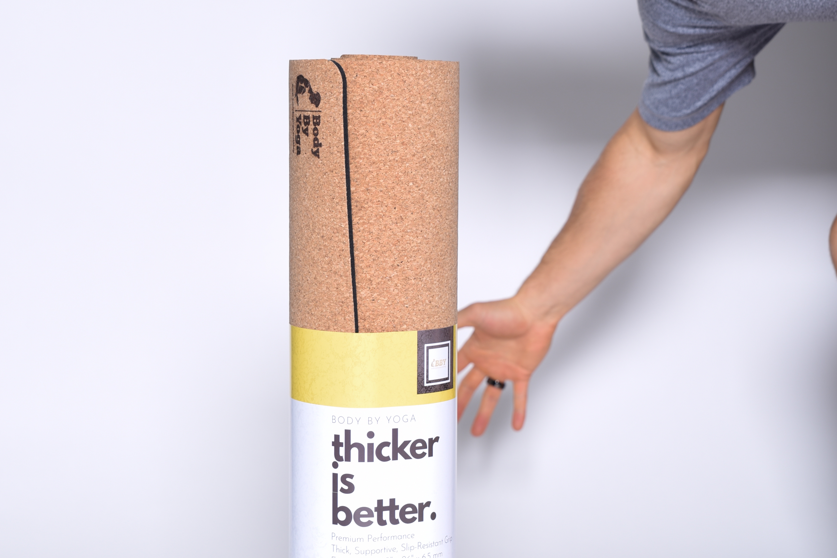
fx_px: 2278
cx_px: 418
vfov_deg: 14.0
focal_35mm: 98
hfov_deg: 20.8
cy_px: 272
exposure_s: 1/160
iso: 80
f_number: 6.3
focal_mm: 65
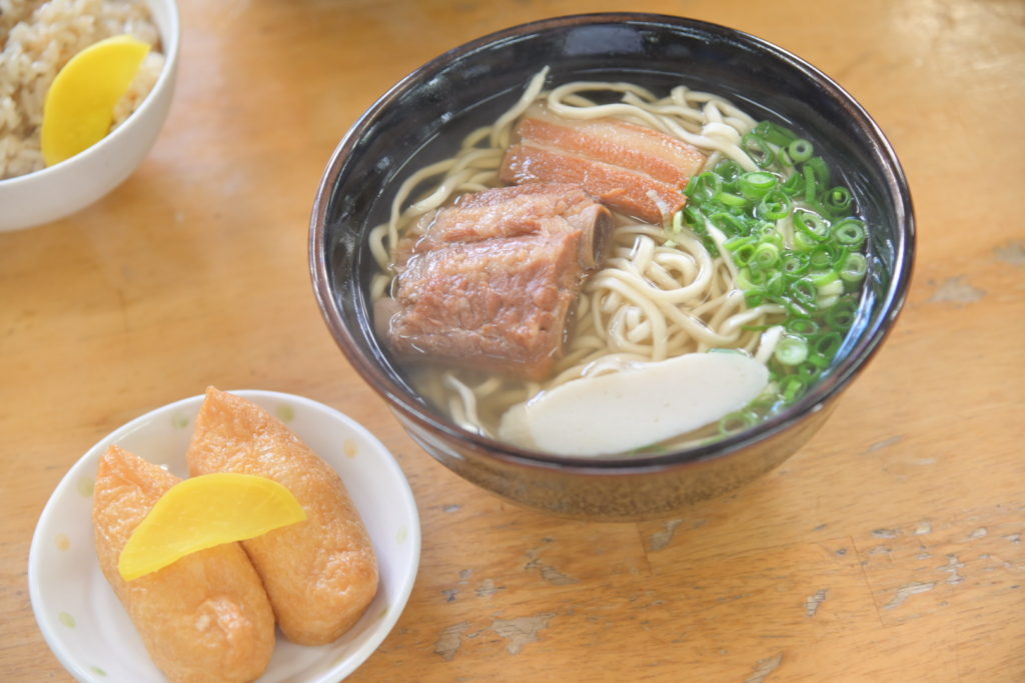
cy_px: 342
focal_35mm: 85
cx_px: 512
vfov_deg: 16.1
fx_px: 2420
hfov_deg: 23.9
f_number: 4
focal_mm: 85
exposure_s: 1/100
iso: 1400
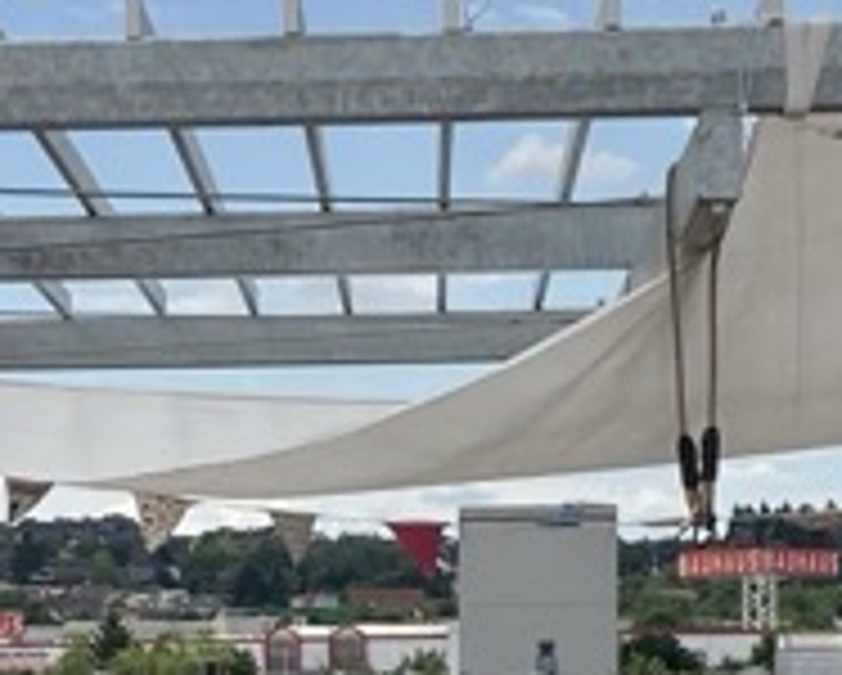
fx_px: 4665
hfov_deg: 10.3
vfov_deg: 8.1
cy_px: 936
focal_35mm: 187
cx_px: 270
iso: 25
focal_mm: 3.99
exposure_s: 1/2825
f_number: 1.8
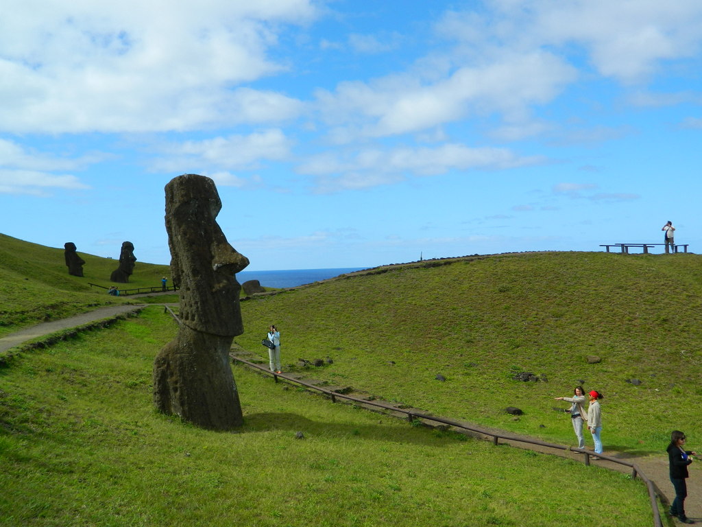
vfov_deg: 40.7
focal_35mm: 35
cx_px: 351
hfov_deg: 52.6
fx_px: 710
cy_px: 264
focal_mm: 6.2
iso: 80
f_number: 3.3
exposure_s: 1/800
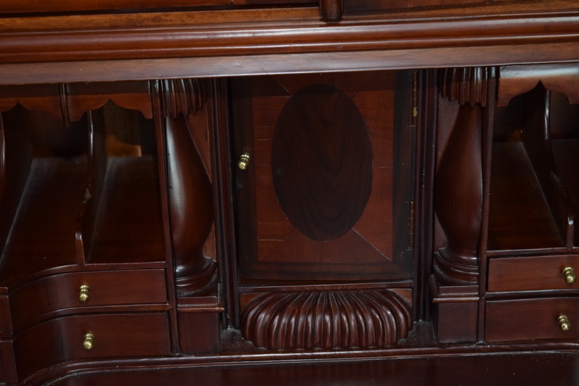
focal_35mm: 82
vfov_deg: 16.6
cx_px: 290
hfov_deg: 24.6
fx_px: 1327
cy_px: 193
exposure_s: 1/60
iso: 1800
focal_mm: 55
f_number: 5.6
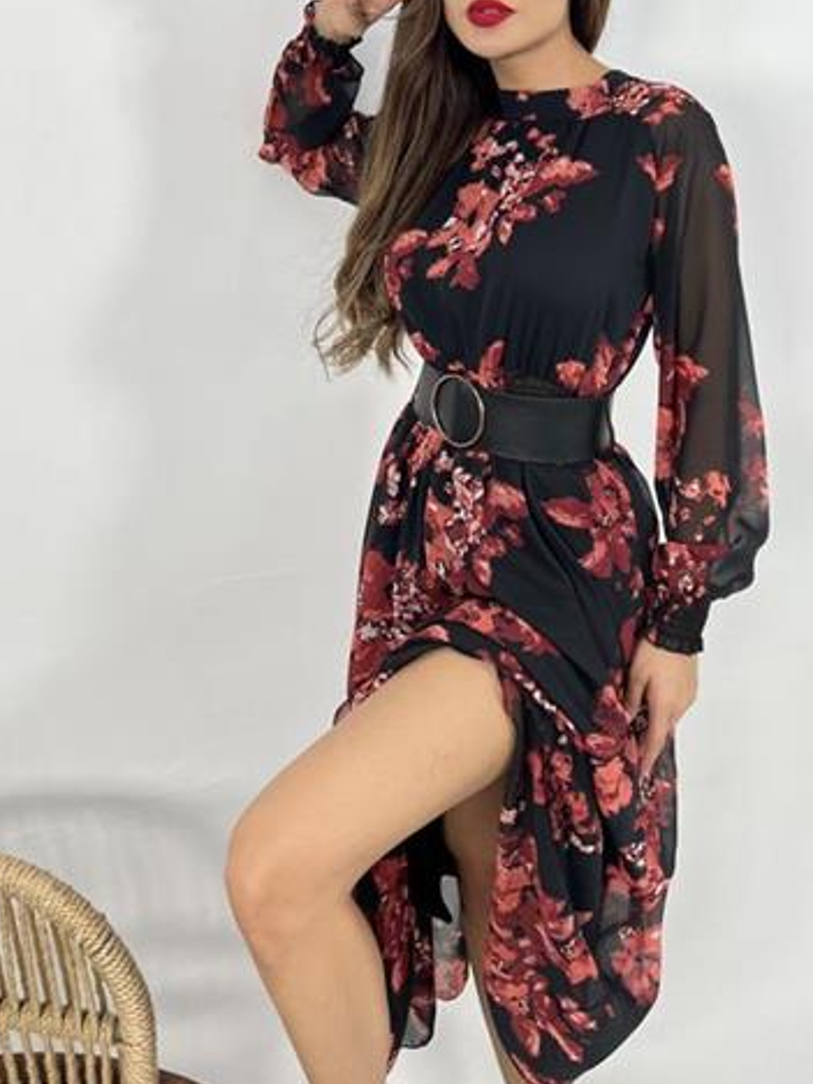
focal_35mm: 37
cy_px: 340
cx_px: 431
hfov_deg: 38.7
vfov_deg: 49.1
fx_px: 1159
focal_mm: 5.7
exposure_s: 1/100
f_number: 1.5
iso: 40
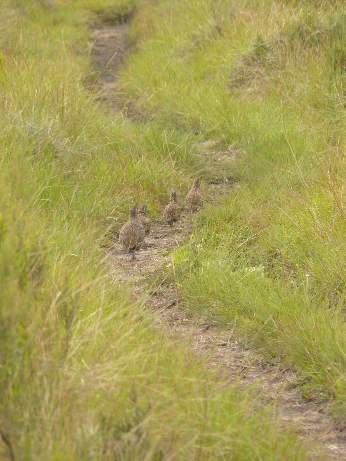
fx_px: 5757
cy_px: 230
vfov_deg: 4.6
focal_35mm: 432
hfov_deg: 3.4
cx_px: 173
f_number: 4.5
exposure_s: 1/250
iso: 200
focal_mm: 72
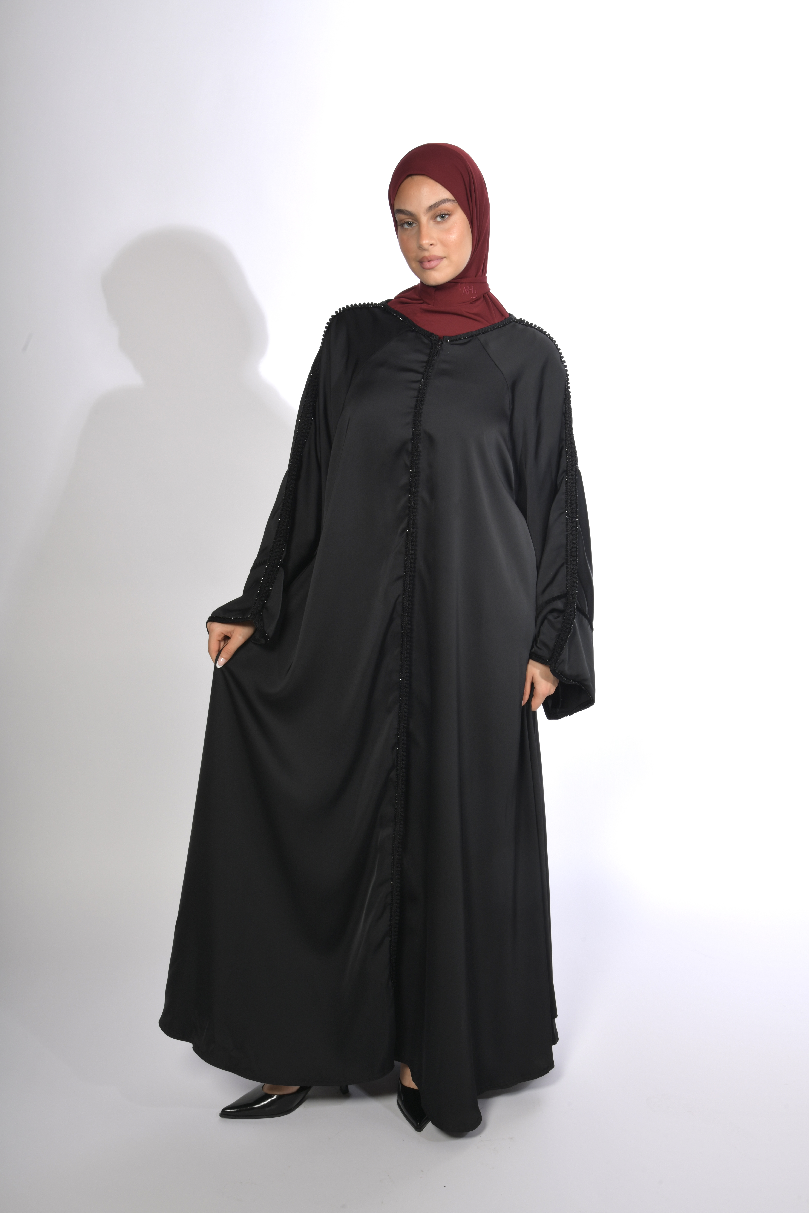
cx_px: 411
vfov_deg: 43.6
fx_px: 1517
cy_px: 611
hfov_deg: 29.9
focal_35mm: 45
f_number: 16
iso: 160
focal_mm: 44
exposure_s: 1/200
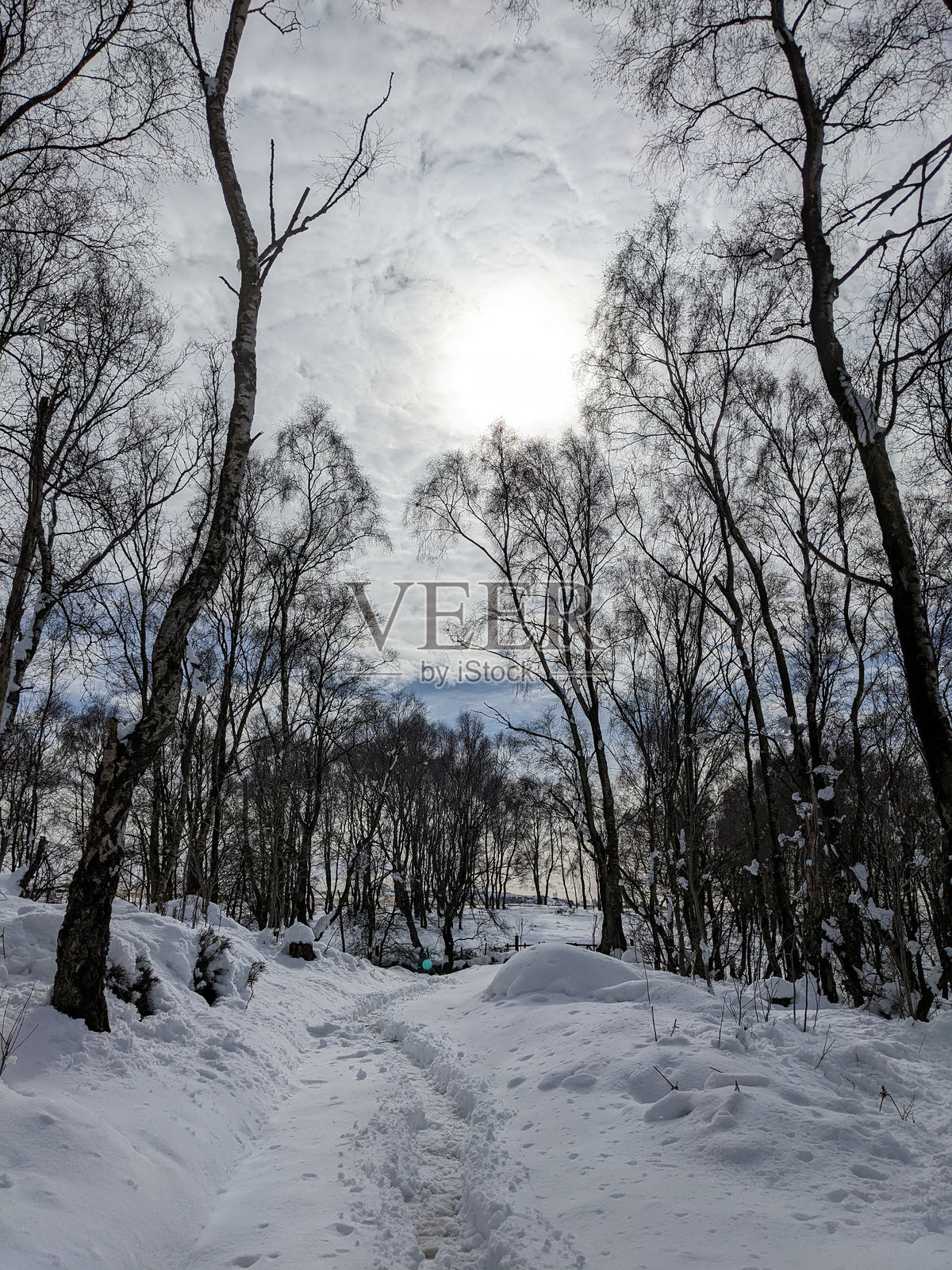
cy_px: 635
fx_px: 990
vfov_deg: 65.3
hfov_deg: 51.4
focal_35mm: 27
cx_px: 476
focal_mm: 4.38
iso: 52
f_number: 1.73
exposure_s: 1/23256
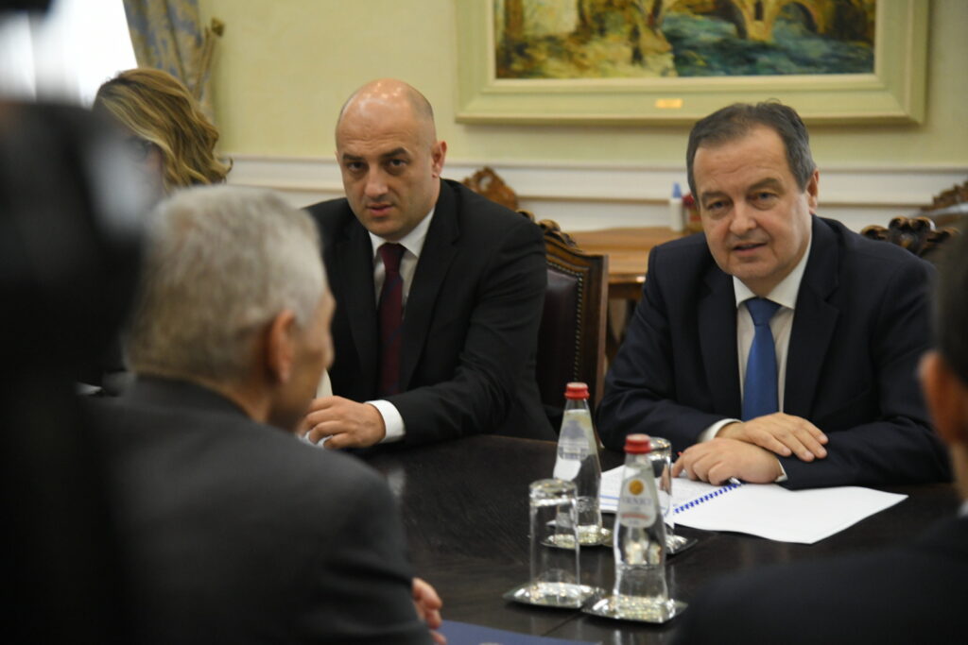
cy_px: 322
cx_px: 484
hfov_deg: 24.8
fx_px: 2205
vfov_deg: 16.7
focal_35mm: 82
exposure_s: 1/125
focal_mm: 82
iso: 4000
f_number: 4
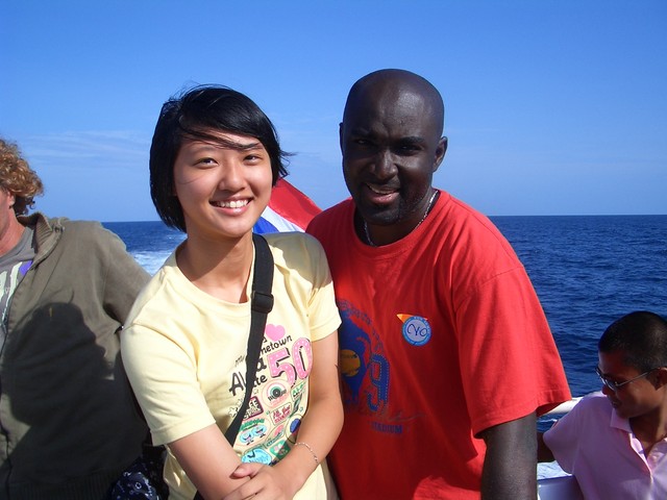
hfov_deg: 52.6
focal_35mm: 35
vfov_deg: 40.7
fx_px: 674
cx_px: 334
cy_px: 250
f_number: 4.3
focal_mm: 5.8
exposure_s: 1/640
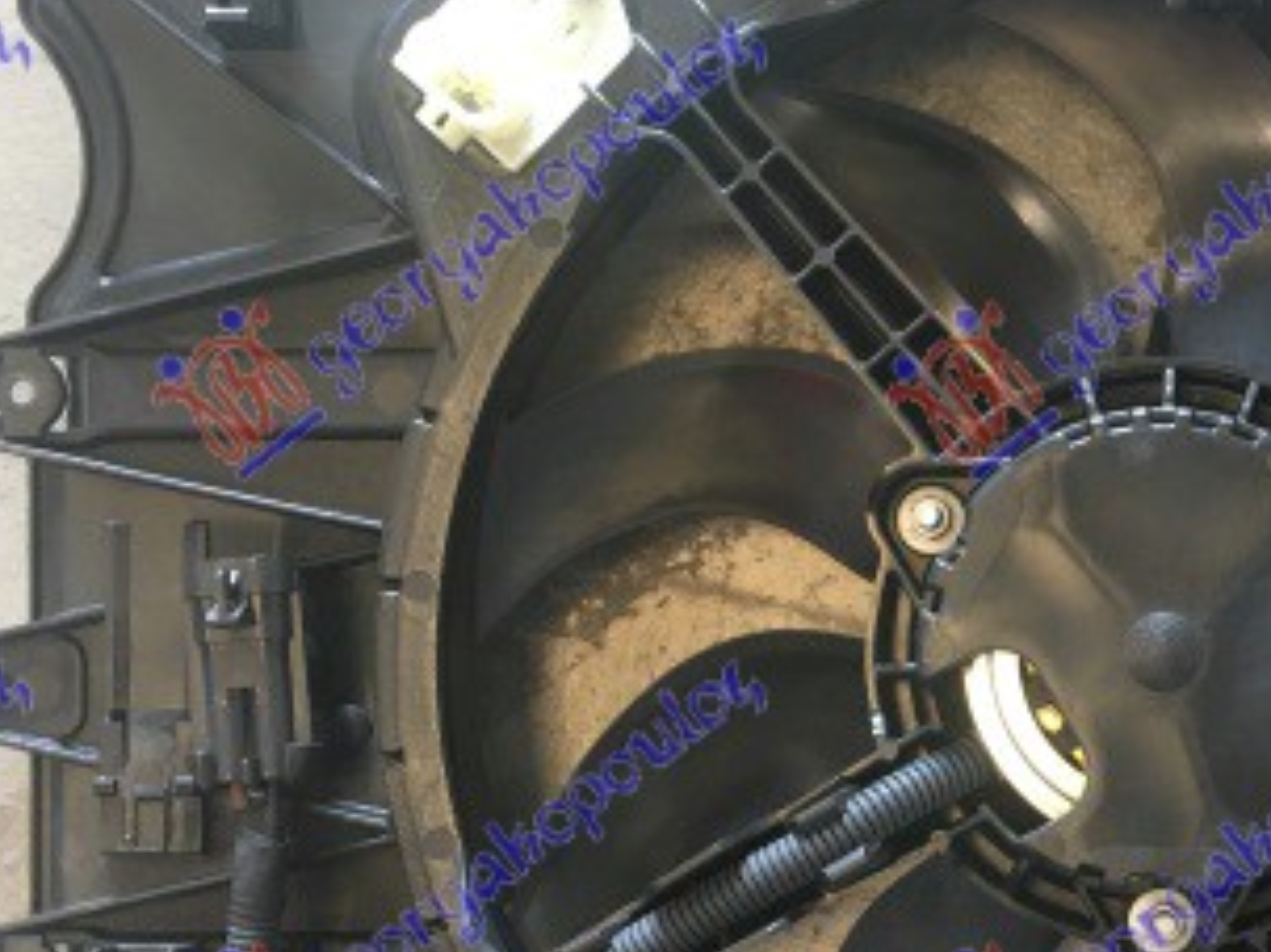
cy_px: 677
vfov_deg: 21.8
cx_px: 1175
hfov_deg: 27.8
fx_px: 2459
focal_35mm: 67
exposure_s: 1/33
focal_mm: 4.15
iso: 125
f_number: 2.2
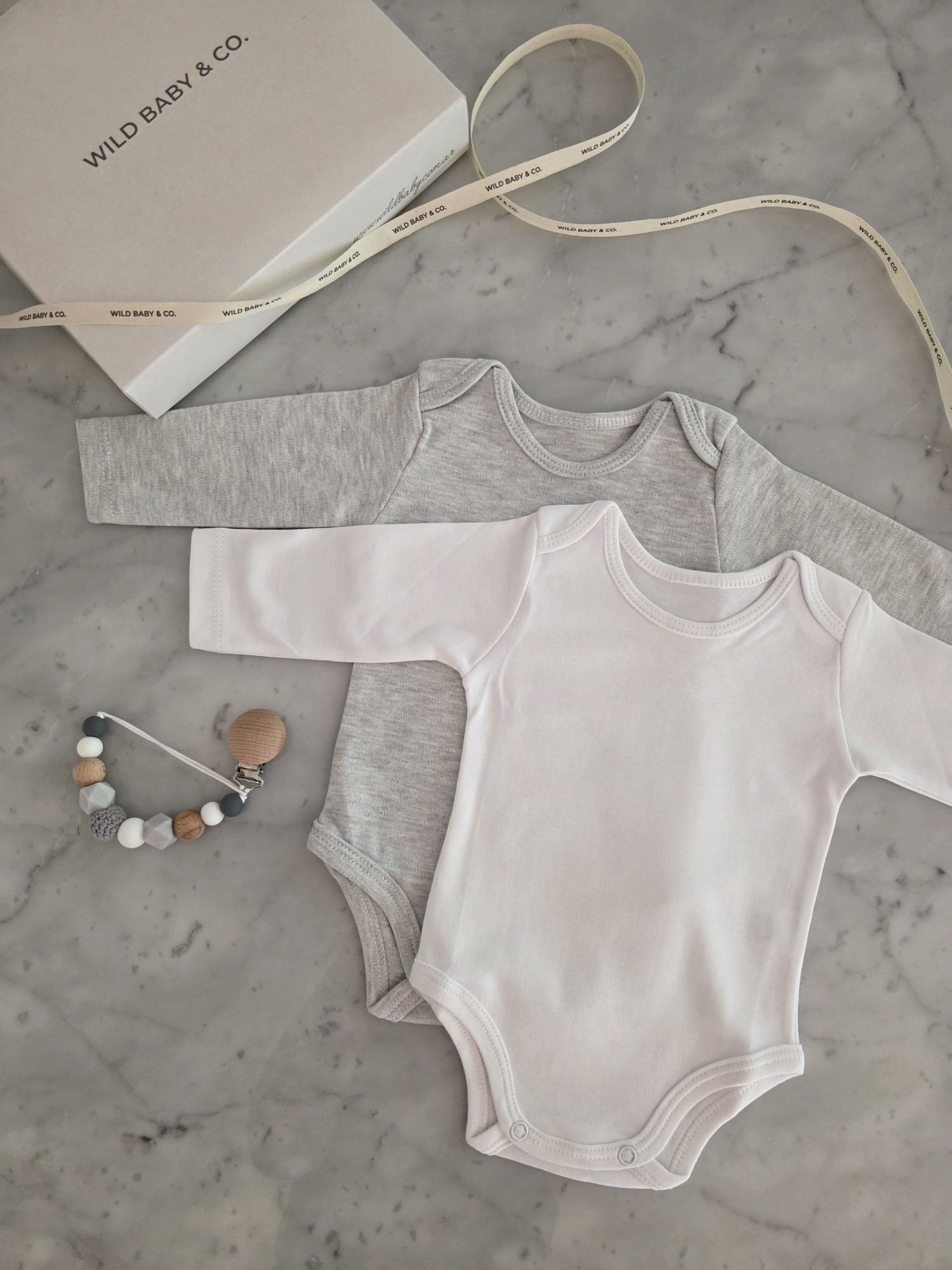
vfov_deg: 73.9
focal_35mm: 23
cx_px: 476
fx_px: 843
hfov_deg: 58.9
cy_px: 635
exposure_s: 1/101
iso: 400
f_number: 1.7
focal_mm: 6.3
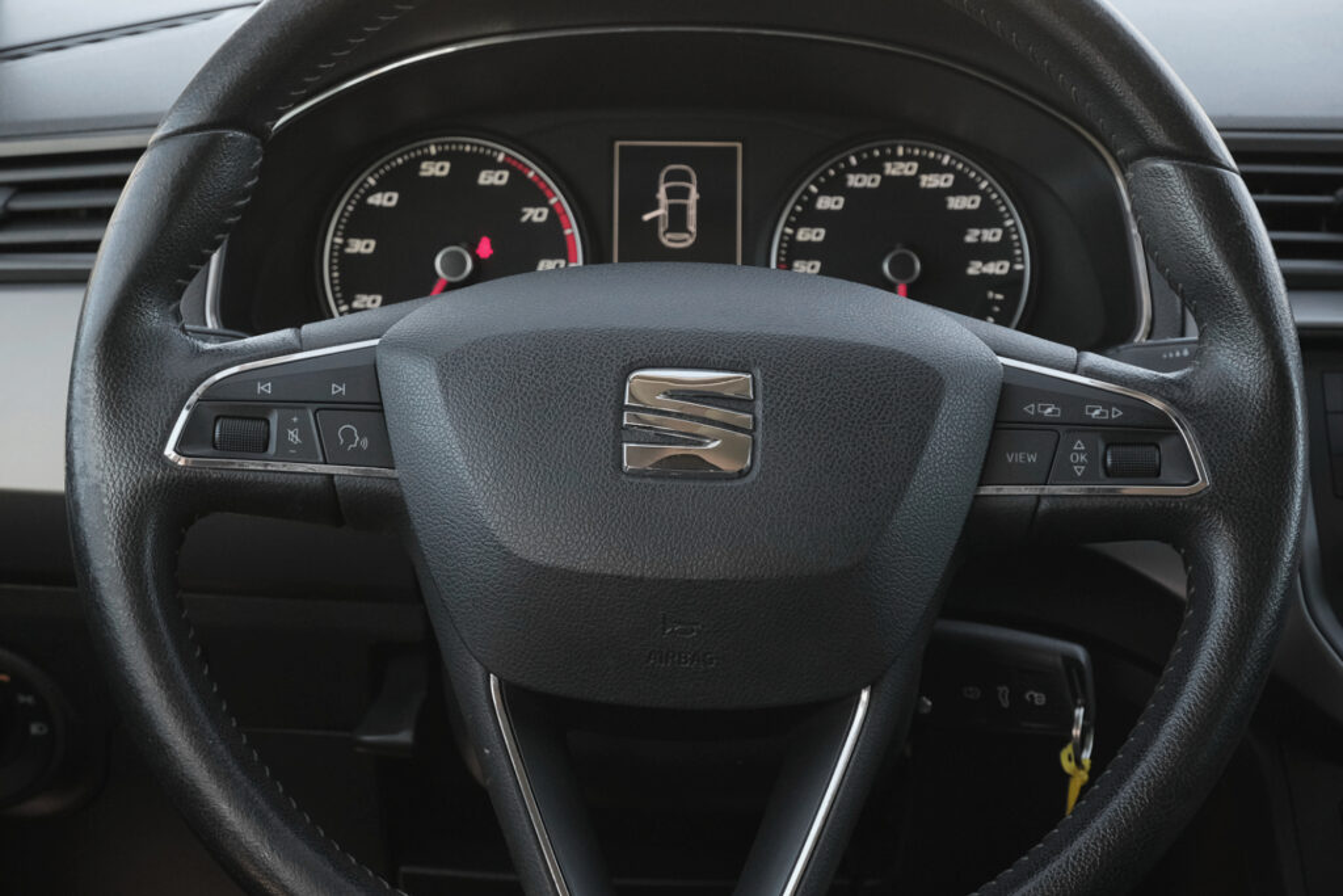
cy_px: 448
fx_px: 2537
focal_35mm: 68
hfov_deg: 29.7
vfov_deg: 20.0
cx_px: 672
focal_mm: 45
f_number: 8
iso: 2000
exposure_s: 1/160
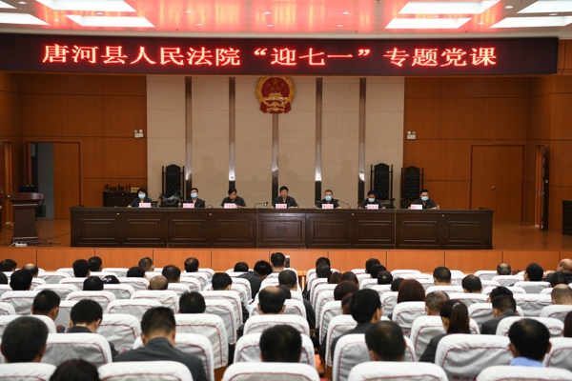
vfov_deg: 26.0
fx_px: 826
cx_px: 286
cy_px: 190
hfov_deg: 38.2
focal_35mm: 52
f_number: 3.5
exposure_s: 1/80
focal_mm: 52
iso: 1250
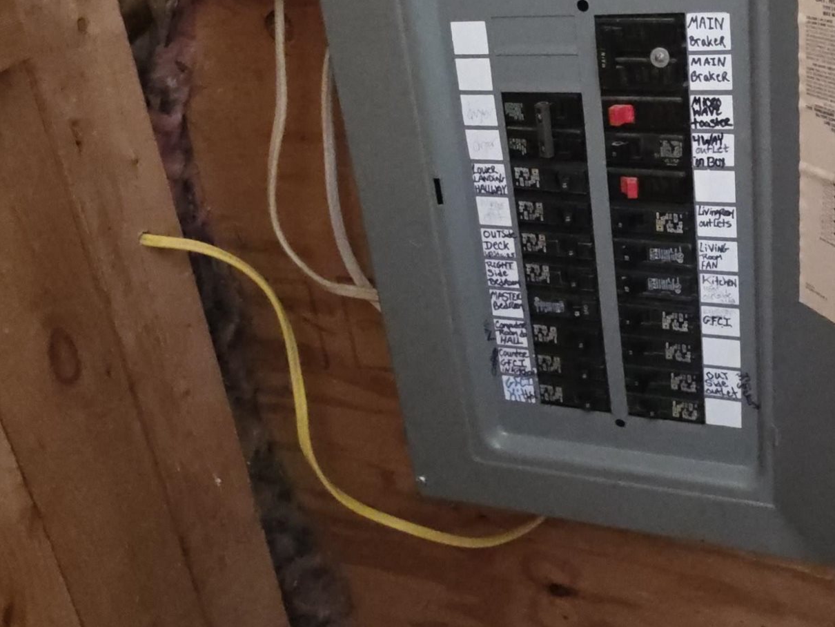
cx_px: 628
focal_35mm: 33
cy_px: 186
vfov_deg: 42.1
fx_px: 796
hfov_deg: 52.8
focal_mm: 2.2
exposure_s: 1/24
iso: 1600
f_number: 1.9
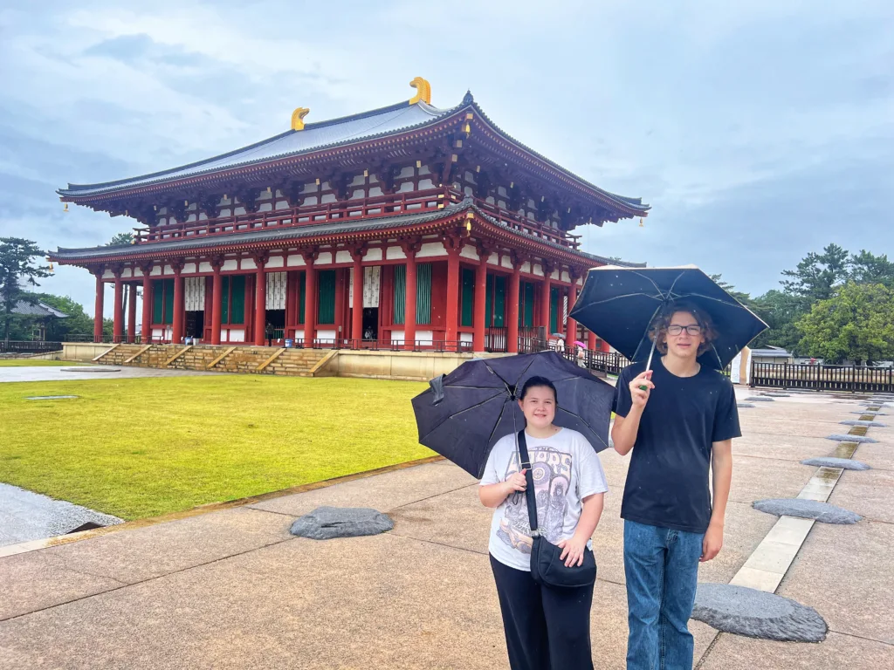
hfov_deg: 67.3
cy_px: 335
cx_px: 447
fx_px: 671
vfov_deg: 53.1
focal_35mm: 26
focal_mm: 5.7
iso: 50
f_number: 1.5
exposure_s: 1/2123
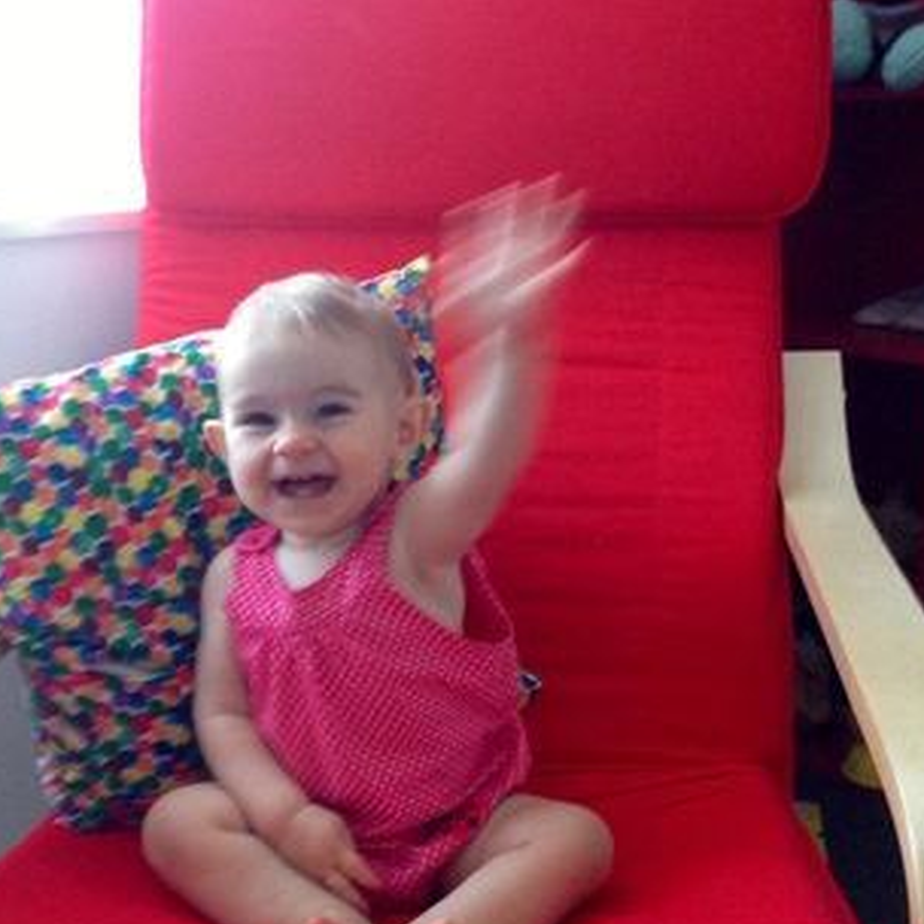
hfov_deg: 36.8
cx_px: 432
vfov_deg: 36.6
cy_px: 578
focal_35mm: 46
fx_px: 1389
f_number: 2.4
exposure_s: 1/20
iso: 125
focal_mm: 4.12
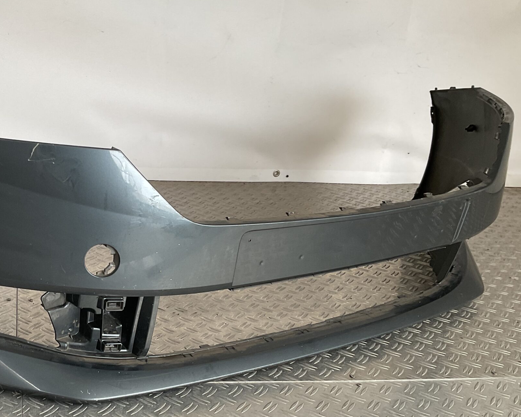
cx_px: 127
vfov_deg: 33.2
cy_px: 270
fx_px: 694
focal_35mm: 45
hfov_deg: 40.0
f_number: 1.8
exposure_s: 1/50
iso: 50
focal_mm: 3
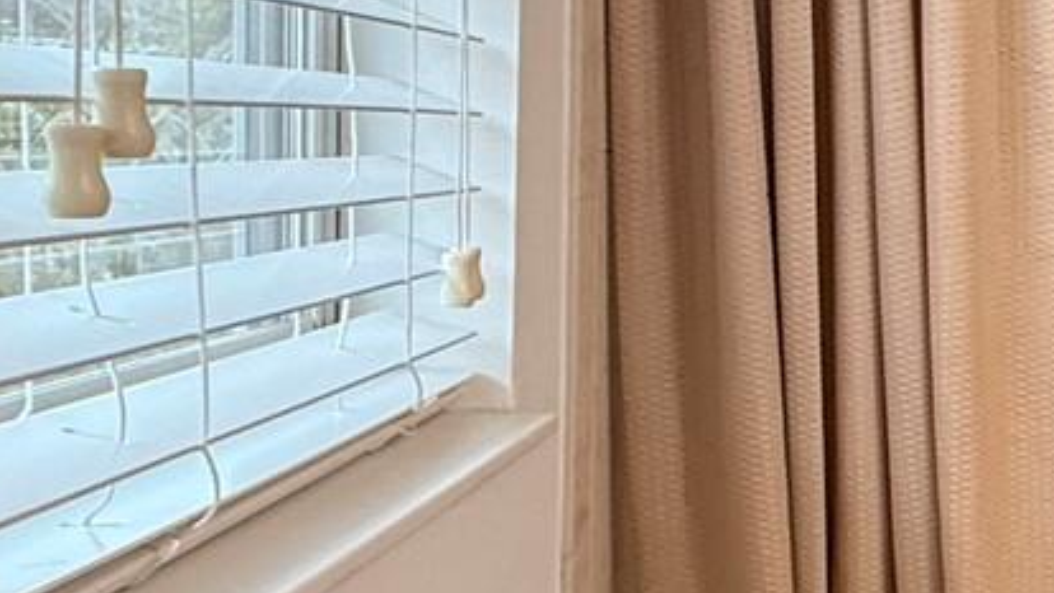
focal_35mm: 59
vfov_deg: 20.4
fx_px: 1649
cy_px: 255
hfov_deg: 26.1
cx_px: 1581
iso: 320
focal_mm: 2.22
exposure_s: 1/60
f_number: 2.2
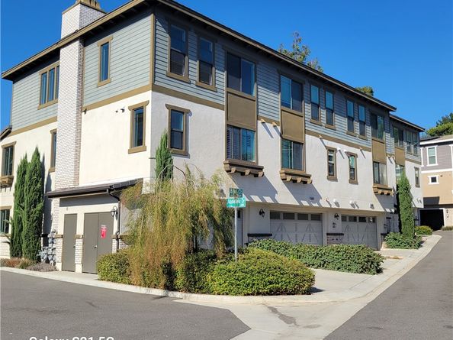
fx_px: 340
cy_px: 170
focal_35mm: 26
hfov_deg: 67.3
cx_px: 226
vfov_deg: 53.0
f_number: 1.8
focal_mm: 5.4
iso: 40
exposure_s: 1/2558
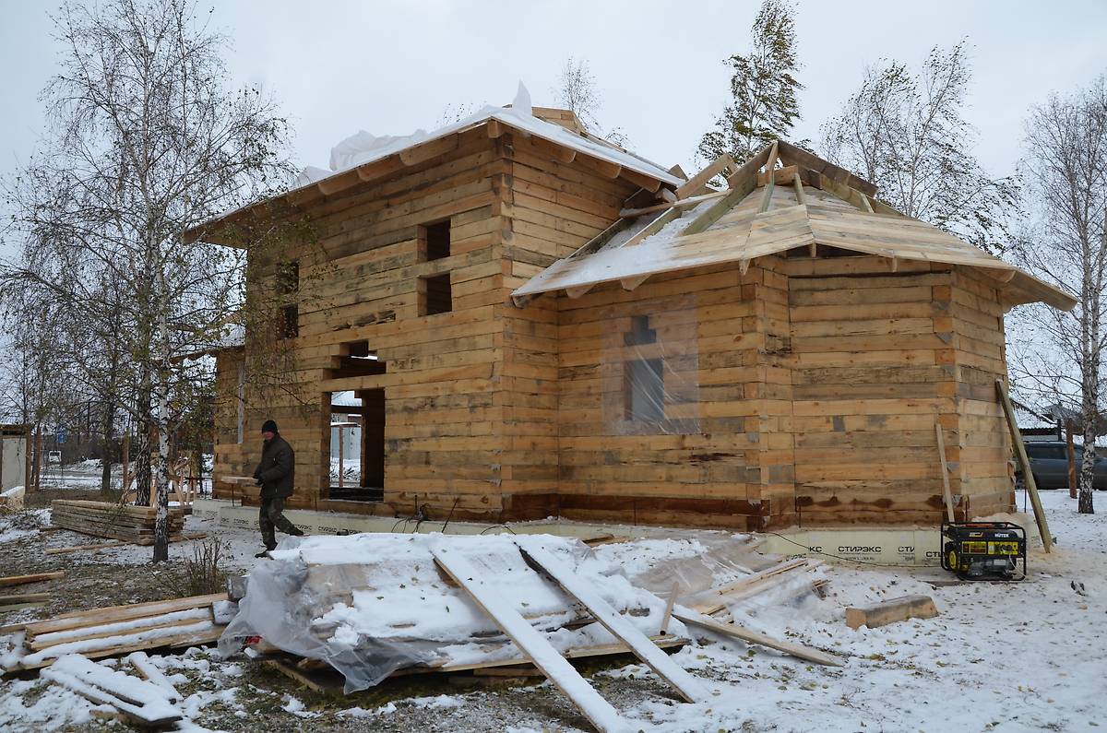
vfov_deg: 41.5
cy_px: 366
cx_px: 554
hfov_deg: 59.6
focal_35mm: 32
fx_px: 967
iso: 200
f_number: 8
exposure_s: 1/250
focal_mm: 21
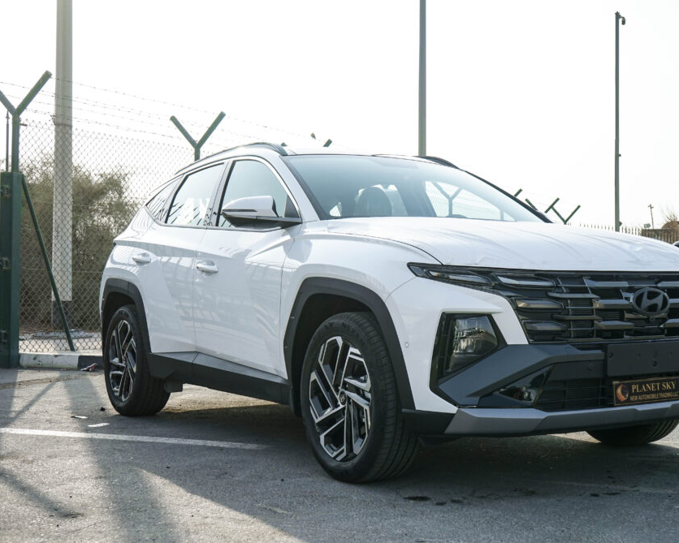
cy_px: 267
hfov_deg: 40.1
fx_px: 925
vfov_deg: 32.8
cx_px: 413
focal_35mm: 46
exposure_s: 1/640
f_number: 8
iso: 400
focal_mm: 40
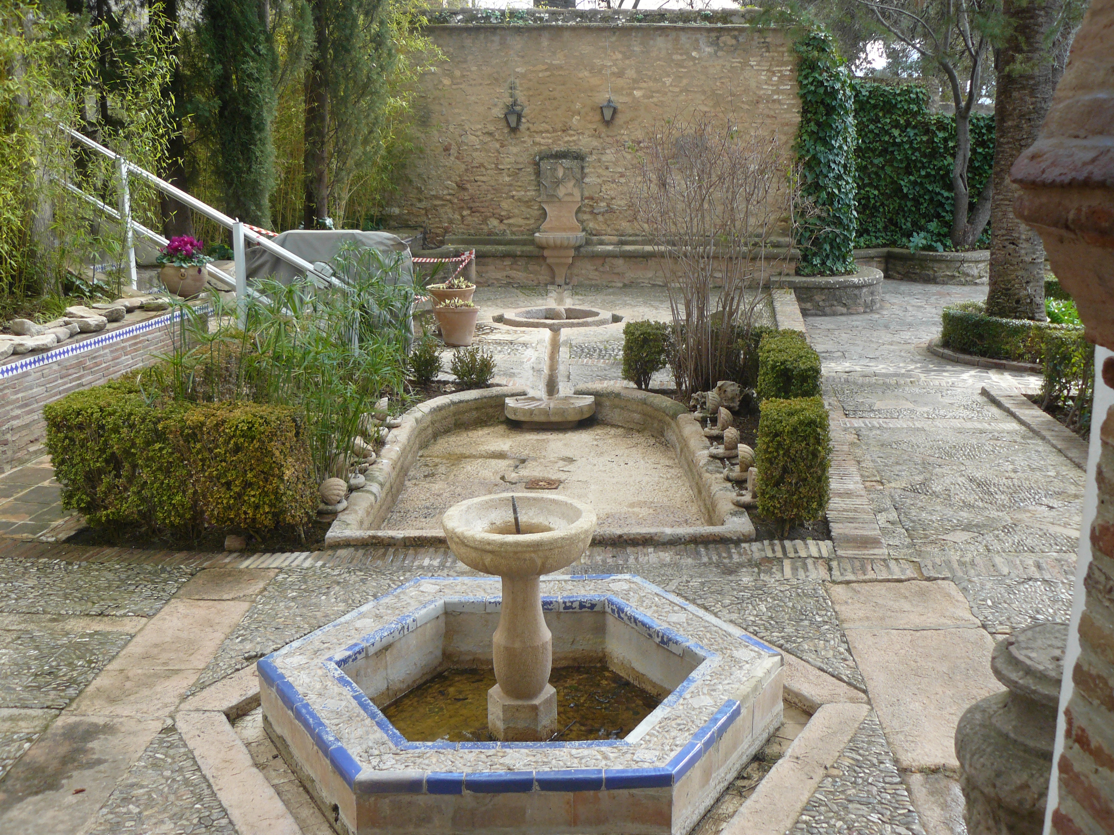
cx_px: 557
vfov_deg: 39.7
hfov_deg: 51.4
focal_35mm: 36
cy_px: 418
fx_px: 1159
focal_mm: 6
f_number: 3.6
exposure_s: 1/100
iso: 100
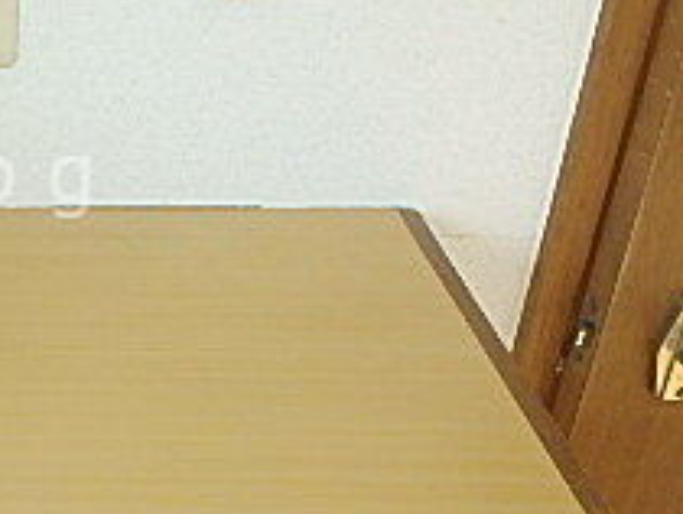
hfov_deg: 27.1
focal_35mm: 64
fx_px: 1264
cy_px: 179
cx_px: -114
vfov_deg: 22.9
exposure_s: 1/60
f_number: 3.5
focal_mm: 3.7
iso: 125
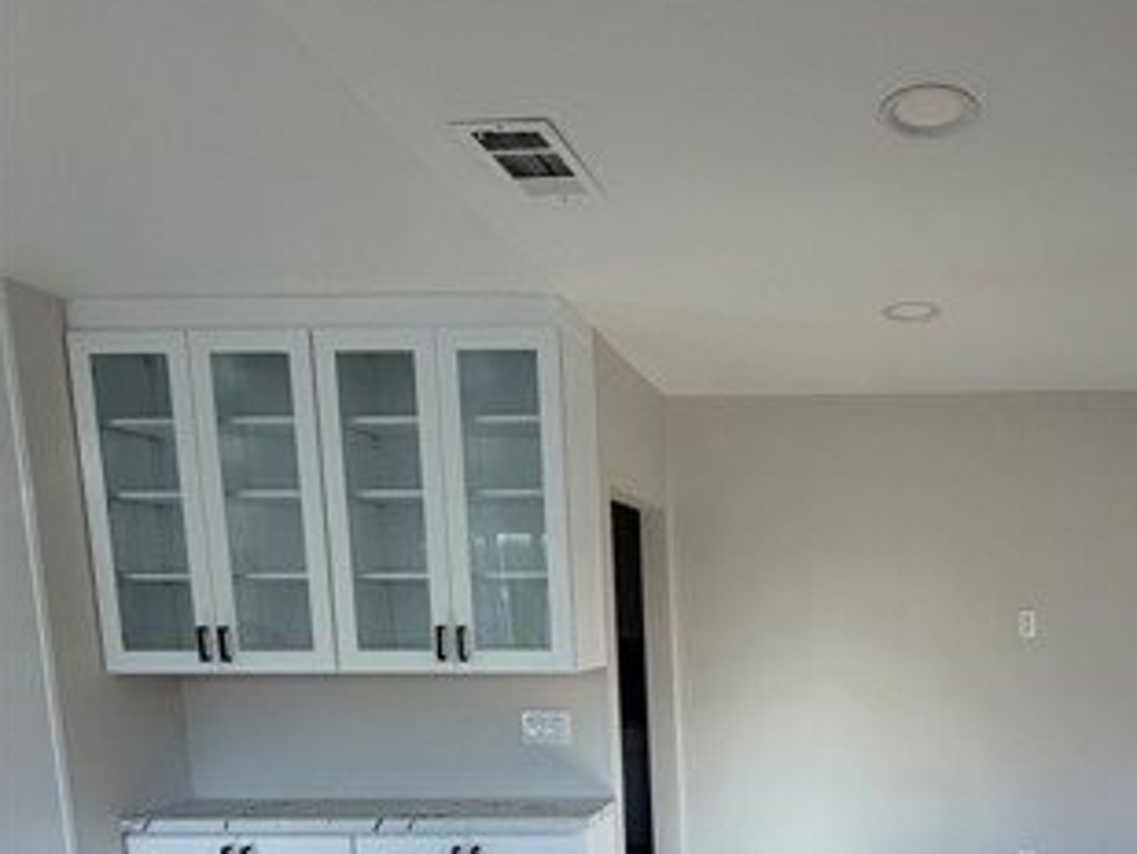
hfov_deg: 58.0
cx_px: 872
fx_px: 953
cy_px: 740
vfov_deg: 44.6
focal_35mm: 29
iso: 40
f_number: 2.2
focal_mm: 2.22
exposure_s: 1/147
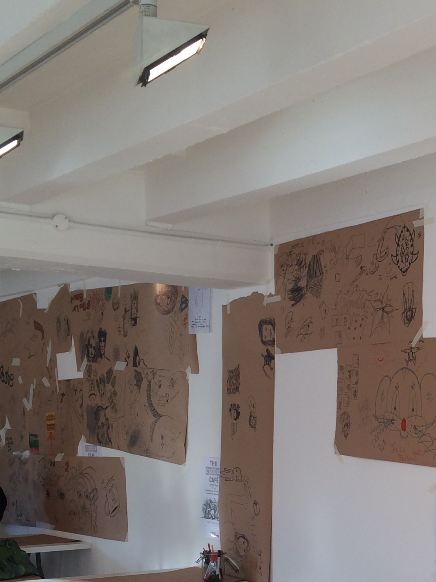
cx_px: 409
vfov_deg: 29.2
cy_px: 504
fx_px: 1075
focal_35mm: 64
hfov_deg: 22.3
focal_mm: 4.15
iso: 40
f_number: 2.2
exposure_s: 1/100
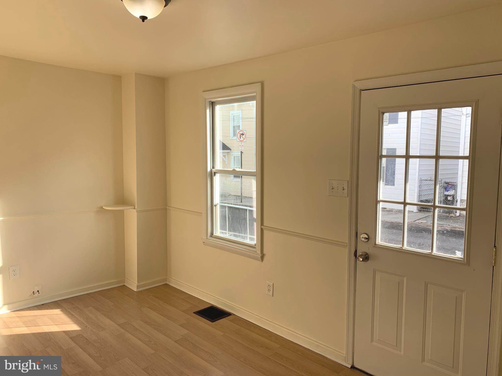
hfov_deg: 67.3
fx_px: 377
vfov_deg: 53.1
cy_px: 188
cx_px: 251
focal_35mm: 26
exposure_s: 1/251
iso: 25
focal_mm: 4.25
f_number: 1.8
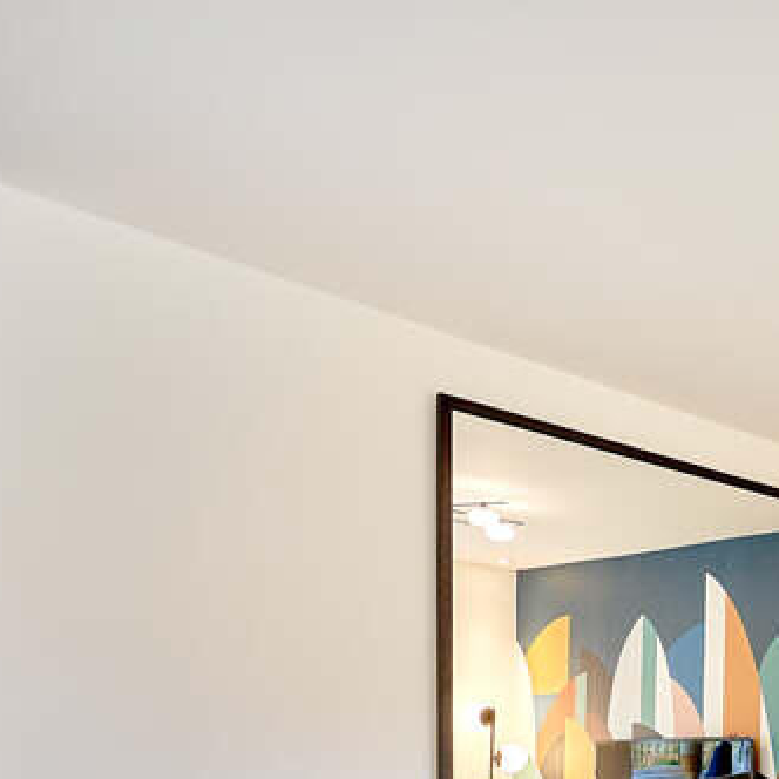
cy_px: 783
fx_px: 1069
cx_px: 1129
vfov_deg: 36.0
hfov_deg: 28.4
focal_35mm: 42
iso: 100
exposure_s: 1/4
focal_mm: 16
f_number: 10
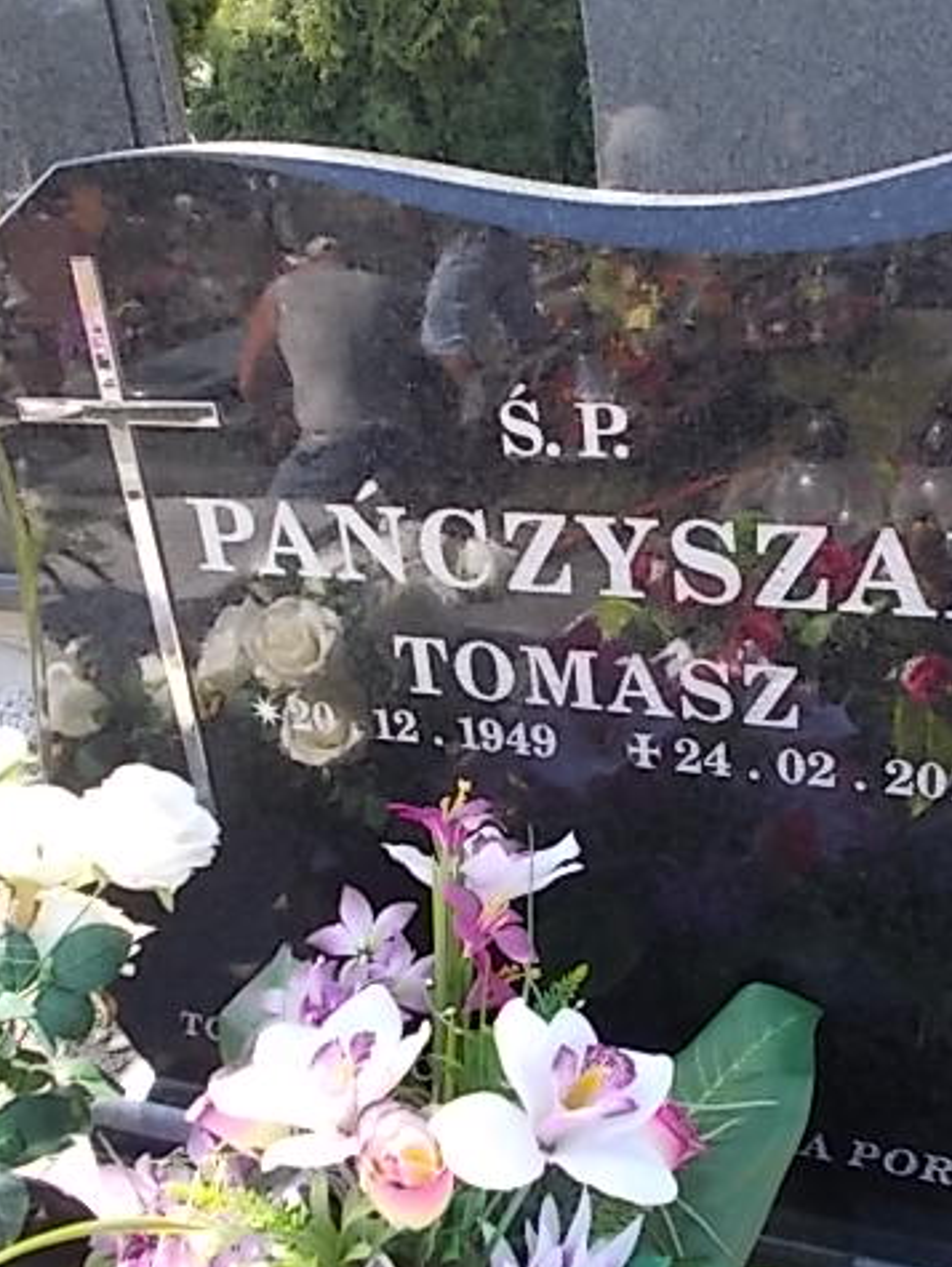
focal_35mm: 35
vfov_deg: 52.6
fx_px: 1282
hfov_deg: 40.1
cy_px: 638
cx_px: 656
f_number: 3.2
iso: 80
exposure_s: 1/160
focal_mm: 4.6
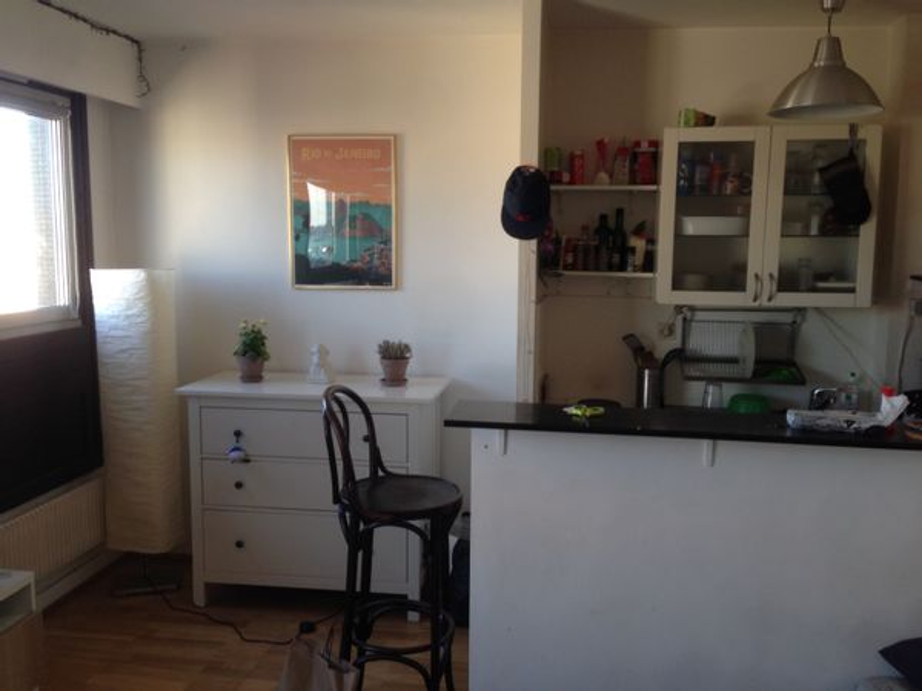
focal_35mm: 33
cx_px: 461
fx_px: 879
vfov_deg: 42.9
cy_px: 346
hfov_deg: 55.4
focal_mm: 4.12
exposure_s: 1/40
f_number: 2.4
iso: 50
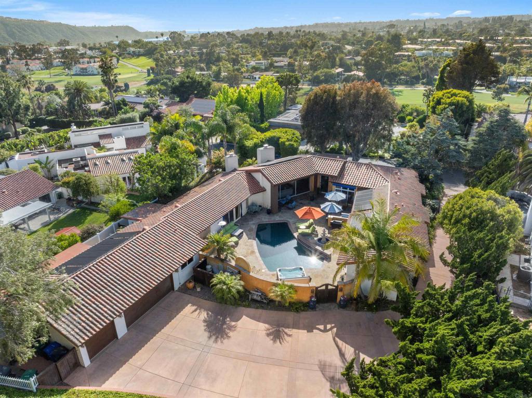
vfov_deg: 56.8
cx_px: 266
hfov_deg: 71.6
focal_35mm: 24
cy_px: 199
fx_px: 369
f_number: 8
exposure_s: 1/60
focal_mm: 12.29
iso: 400
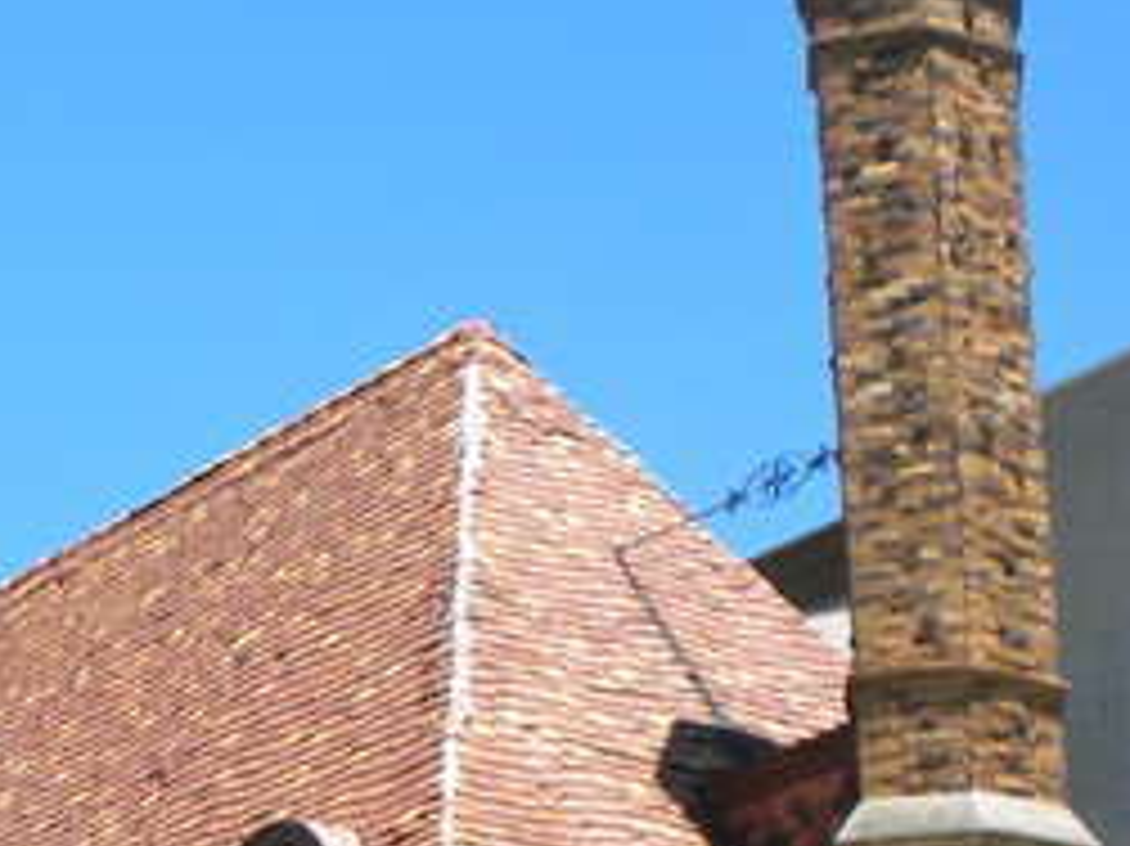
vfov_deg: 12.1
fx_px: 3850
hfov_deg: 16.0
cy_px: 1152
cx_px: -225
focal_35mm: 118
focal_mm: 6.6
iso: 64
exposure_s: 1/62
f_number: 10
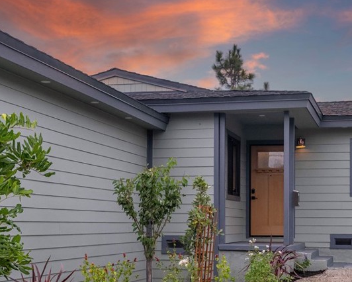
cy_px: 191
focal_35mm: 65
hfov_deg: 29.0
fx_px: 677
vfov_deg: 23.4
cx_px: 214
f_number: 8
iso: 400
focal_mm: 24
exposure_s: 1/60
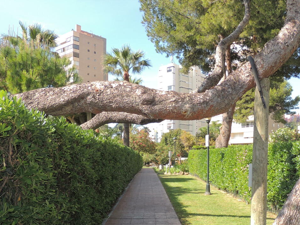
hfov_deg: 48.9
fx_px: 329
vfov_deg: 37.1
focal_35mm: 38
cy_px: 160
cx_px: 165
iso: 100
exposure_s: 1/400
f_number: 3
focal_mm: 4.3
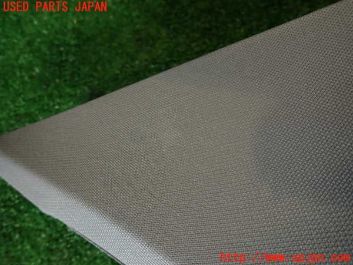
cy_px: 132
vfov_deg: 54.9
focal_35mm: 25
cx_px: 176
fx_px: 255
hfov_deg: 69.4
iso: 100
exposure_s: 1/60
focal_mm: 4.5
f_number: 2
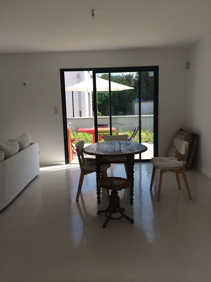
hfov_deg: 46.8
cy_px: 141
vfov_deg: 60.0
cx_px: 106
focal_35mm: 30
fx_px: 244
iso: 32
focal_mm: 4.12
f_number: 2.2
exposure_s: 1/622
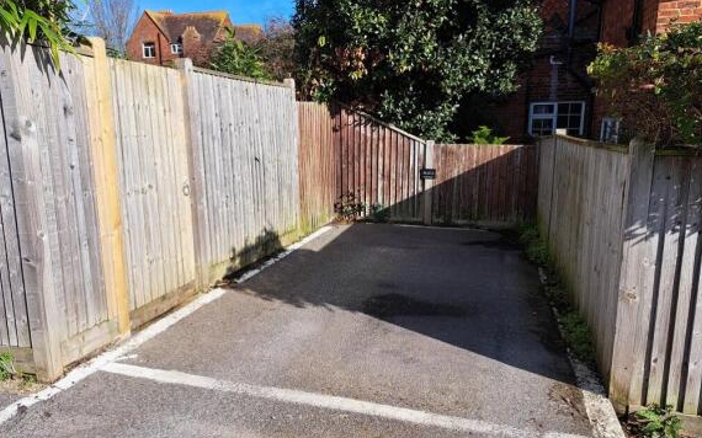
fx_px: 497
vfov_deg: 47.5
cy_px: 237
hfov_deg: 70.4
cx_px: 345
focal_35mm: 26
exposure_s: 1/794
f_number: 1.8
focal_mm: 5.23
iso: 50
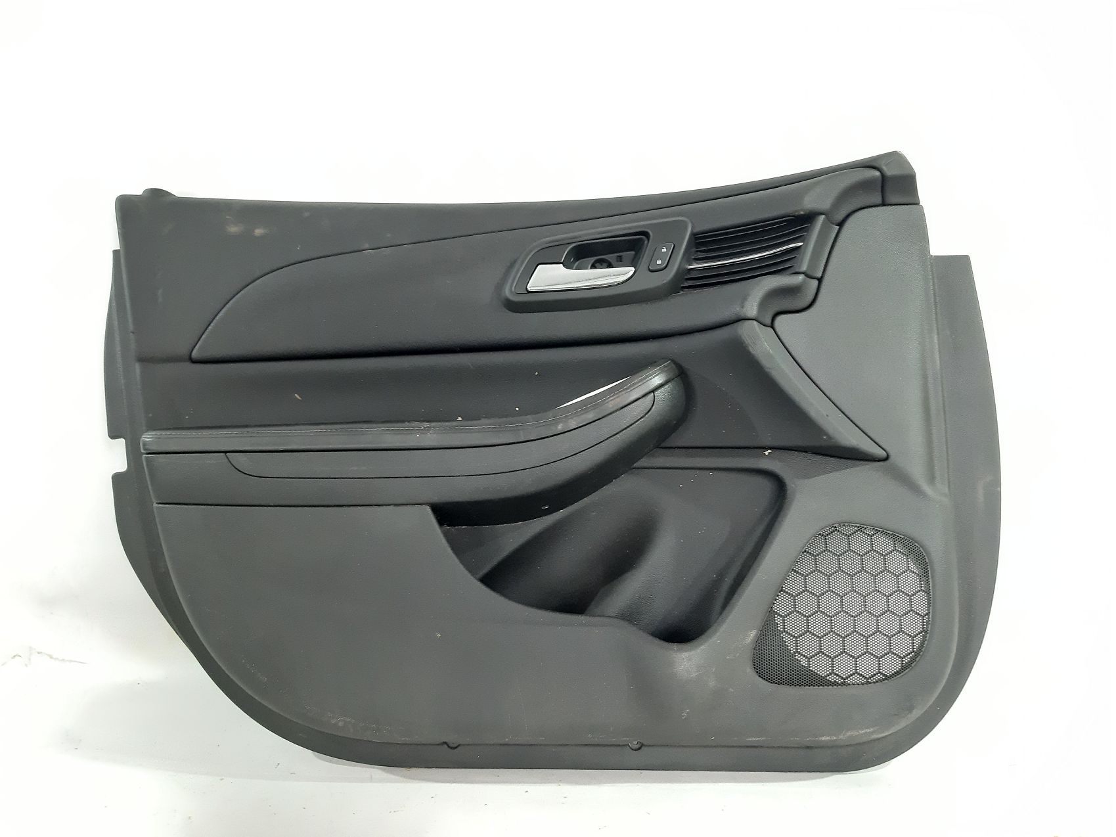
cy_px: 418
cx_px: 558
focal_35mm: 27
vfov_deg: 51.3
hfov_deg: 65.3
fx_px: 870
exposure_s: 1/50
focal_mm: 3.93
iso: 320
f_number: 1.7
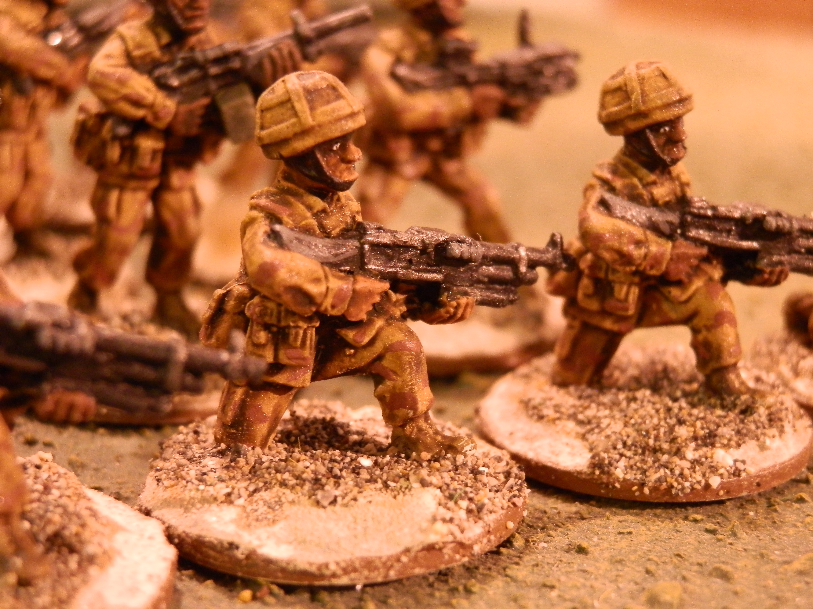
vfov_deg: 24.0
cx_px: 406
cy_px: 304
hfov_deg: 31.7
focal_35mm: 61
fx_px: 1433
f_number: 3.7
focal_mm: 10.99
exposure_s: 1/8
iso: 400
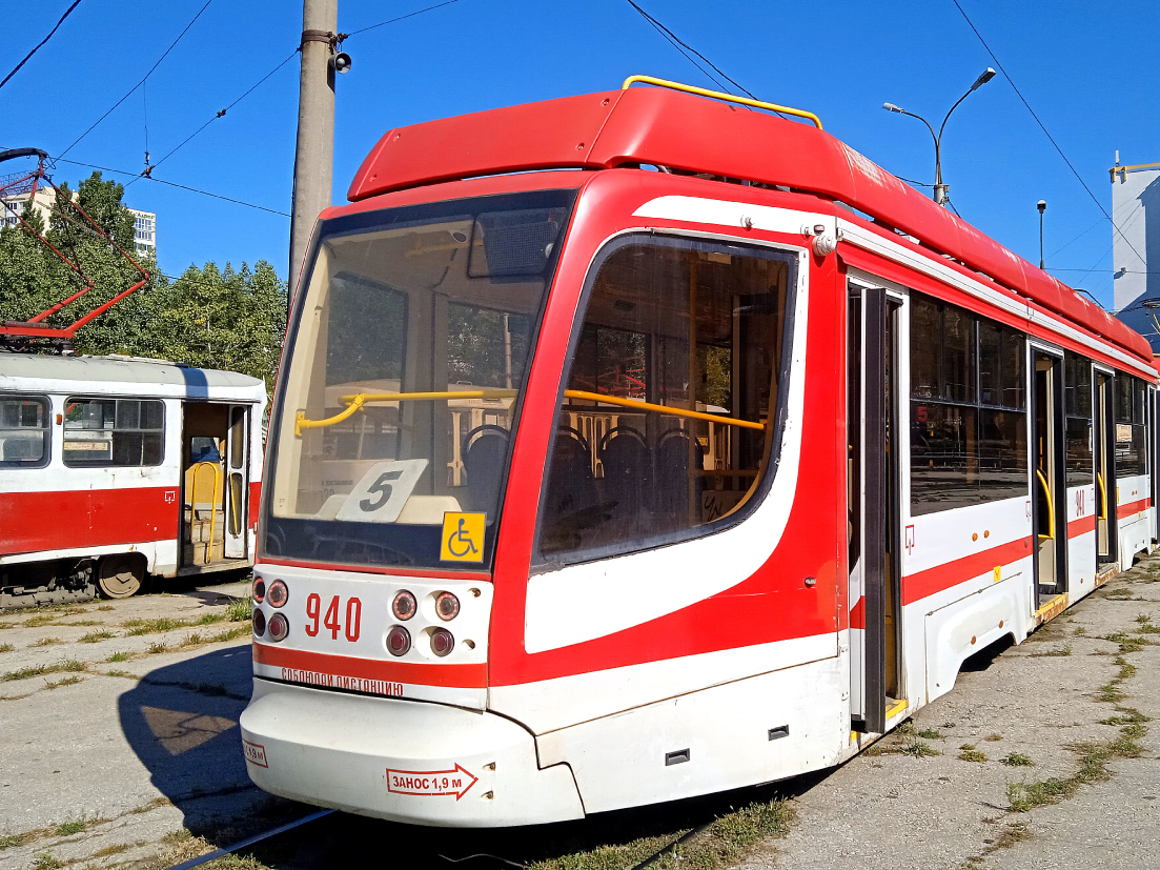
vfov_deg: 42.9
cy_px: 412
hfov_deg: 55.2
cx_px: 659
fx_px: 1106
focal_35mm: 33
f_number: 2.2
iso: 115
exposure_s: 1/1957
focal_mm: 3.43
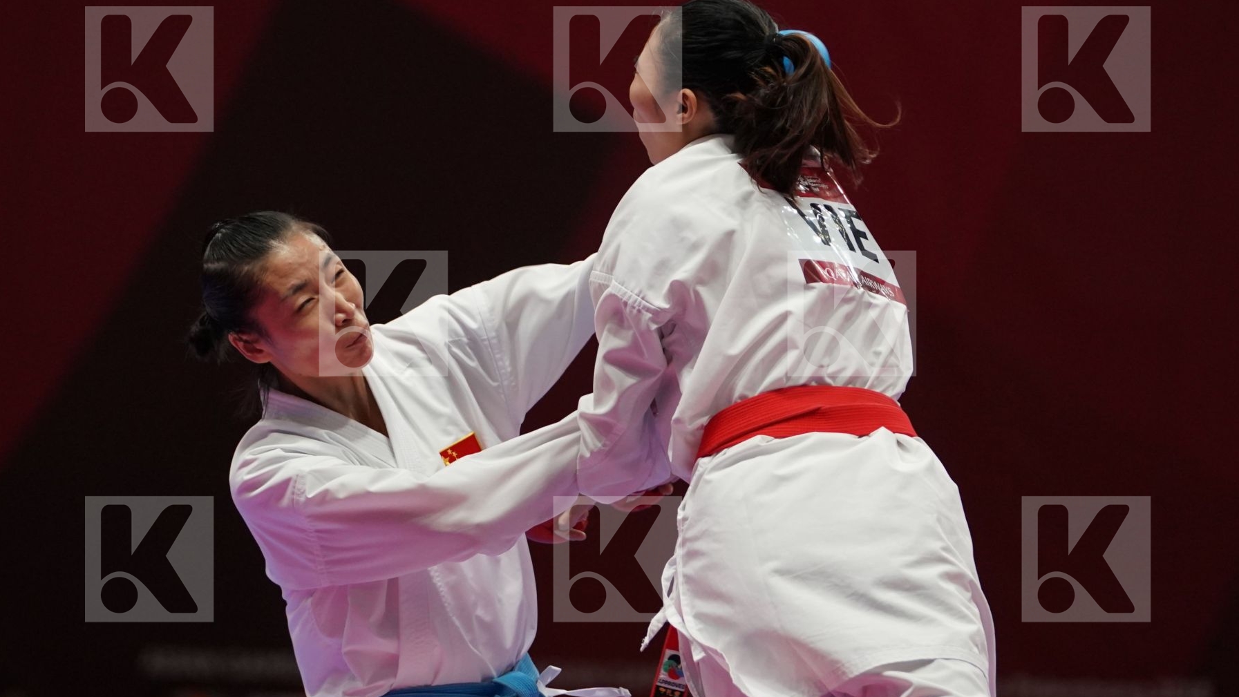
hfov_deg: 6.6
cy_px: 314
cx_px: 618
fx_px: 10711
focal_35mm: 326
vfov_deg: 3.7
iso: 2500
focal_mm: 207
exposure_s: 1/1000
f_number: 4
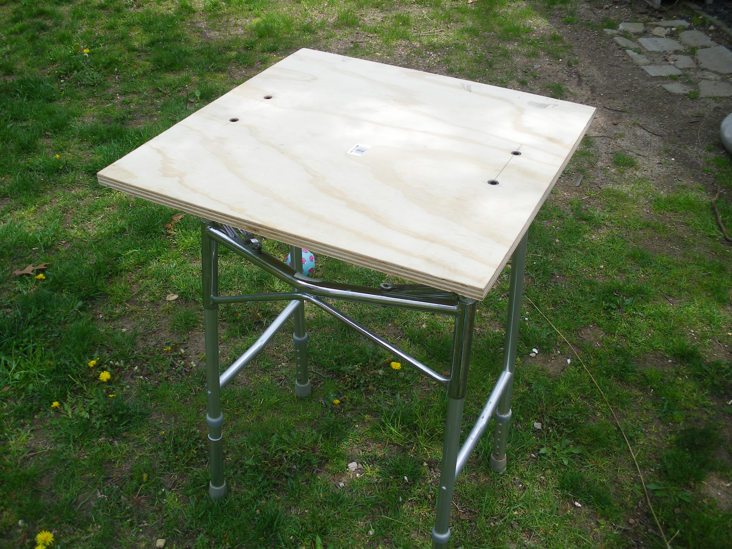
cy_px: 274
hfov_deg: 51.4
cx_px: 366
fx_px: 761
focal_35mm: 36
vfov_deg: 39.7
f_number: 3.5
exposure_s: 1/320
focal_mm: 6.3
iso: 80
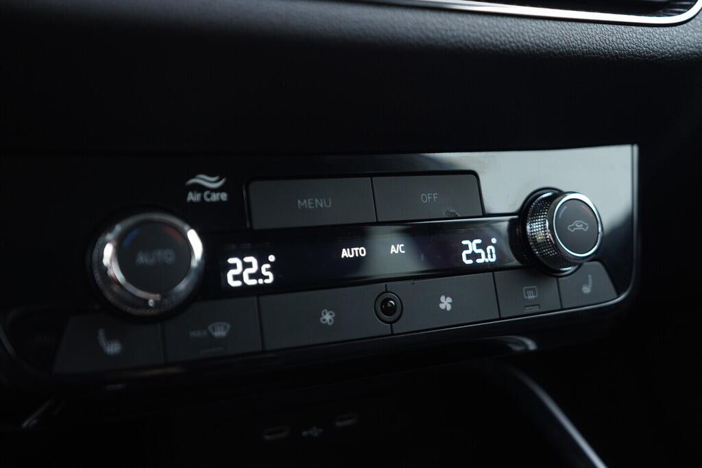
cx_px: 351
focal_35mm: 36
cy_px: 234
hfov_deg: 53.1
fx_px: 702
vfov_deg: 36.9
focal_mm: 24
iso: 400
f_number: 2.8
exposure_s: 1/40
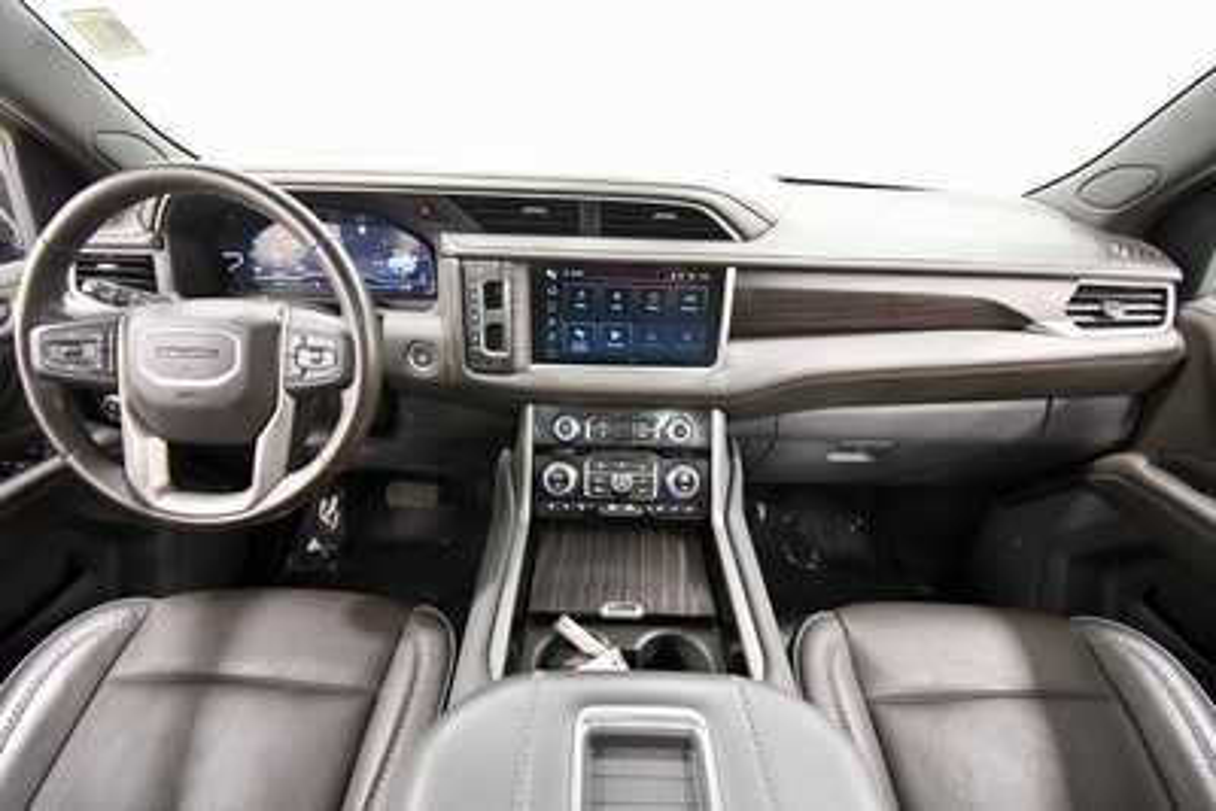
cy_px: 406
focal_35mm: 15
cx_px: 608
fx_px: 507
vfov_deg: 77.4
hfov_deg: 100.4
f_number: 4.5
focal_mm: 10
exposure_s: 1/60
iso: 4500
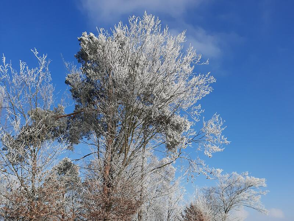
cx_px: 147
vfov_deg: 54.9
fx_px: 212
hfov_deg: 69.4
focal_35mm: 25
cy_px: 110
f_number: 2
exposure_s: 1/1250
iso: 40
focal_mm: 4.6
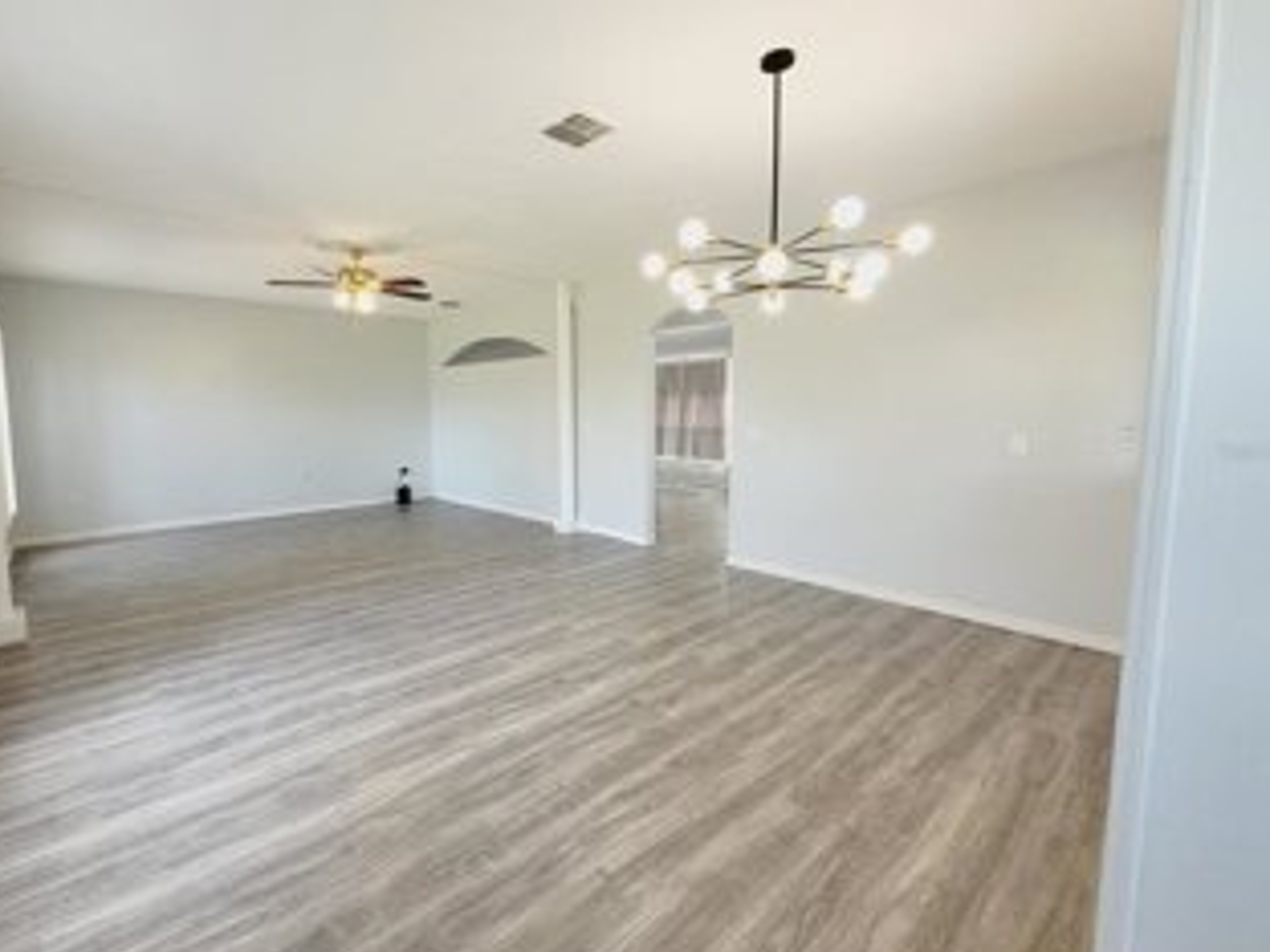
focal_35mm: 15
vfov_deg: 81.7
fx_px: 550
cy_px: 452
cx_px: 574
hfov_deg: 97.9
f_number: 2.2
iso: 80
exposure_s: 1/60
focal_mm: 1.74
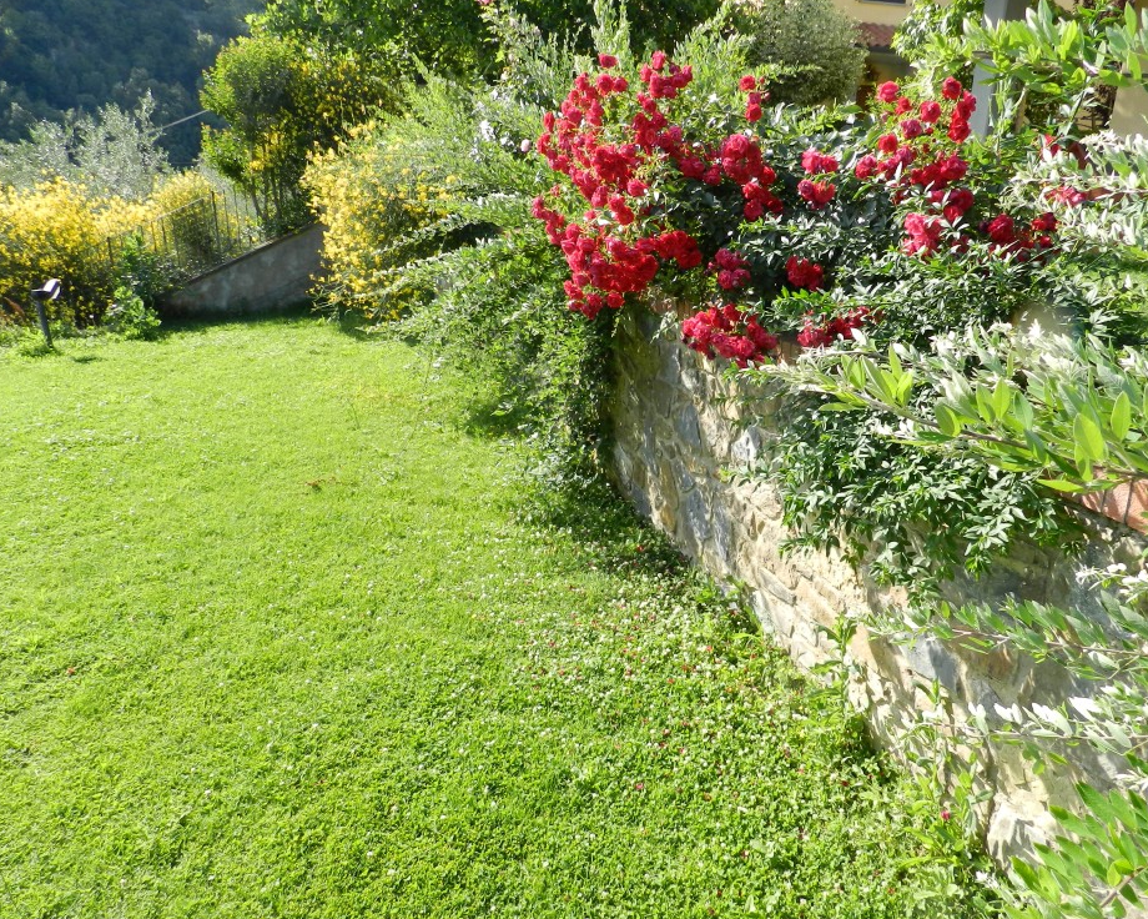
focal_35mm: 25
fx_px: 849
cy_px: 446
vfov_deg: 56.8
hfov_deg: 68.0
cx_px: 624
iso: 160
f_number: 3.4
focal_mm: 4
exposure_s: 1/500
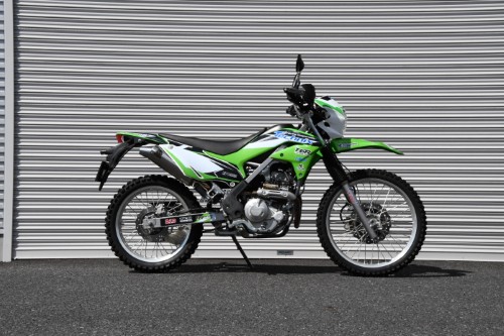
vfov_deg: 21.6
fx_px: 882
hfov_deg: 31.9
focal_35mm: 63
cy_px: 168
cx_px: 252
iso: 2000
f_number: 18
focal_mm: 42
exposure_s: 1/1600
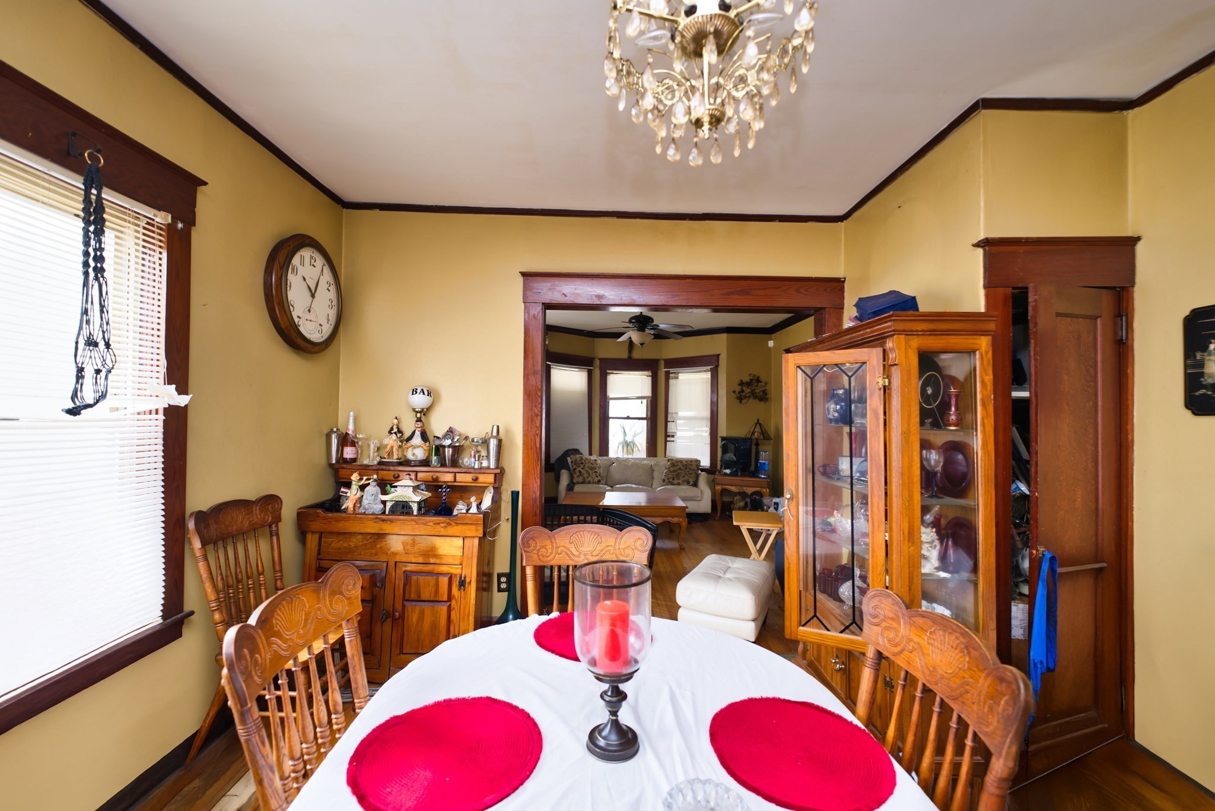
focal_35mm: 14
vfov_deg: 81.2
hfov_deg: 104.2
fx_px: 473
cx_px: 608
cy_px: 406
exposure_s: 1/5
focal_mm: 14
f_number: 2.8
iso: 100
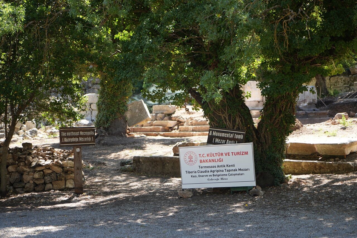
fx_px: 694
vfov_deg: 19.5
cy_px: 119
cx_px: 178
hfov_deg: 28.8
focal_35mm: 70
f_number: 4
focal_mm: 70
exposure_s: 1/160
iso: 160
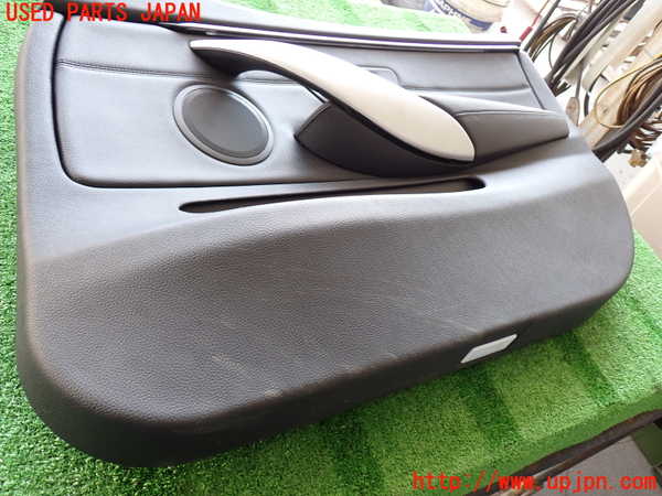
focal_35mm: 30
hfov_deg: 60.0
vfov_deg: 46.8
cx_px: 331
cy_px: 248
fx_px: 574
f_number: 2.3
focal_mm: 5.4
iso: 200
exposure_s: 1/50
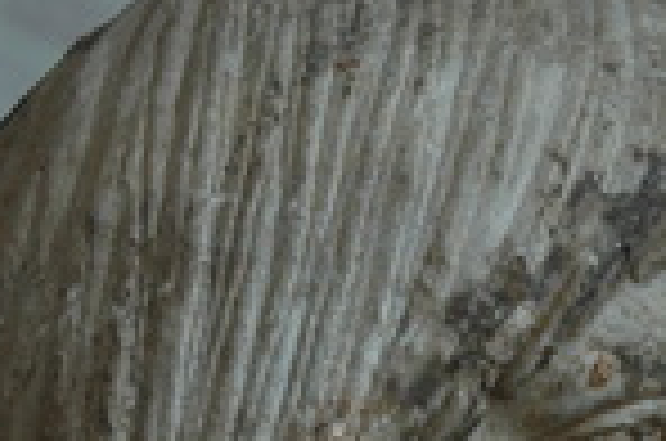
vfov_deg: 8.9
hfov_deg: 13.4
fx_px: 2806
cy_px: 472
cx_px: 567
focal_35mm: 152
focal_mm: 34
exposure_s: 1/30
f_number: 4.2
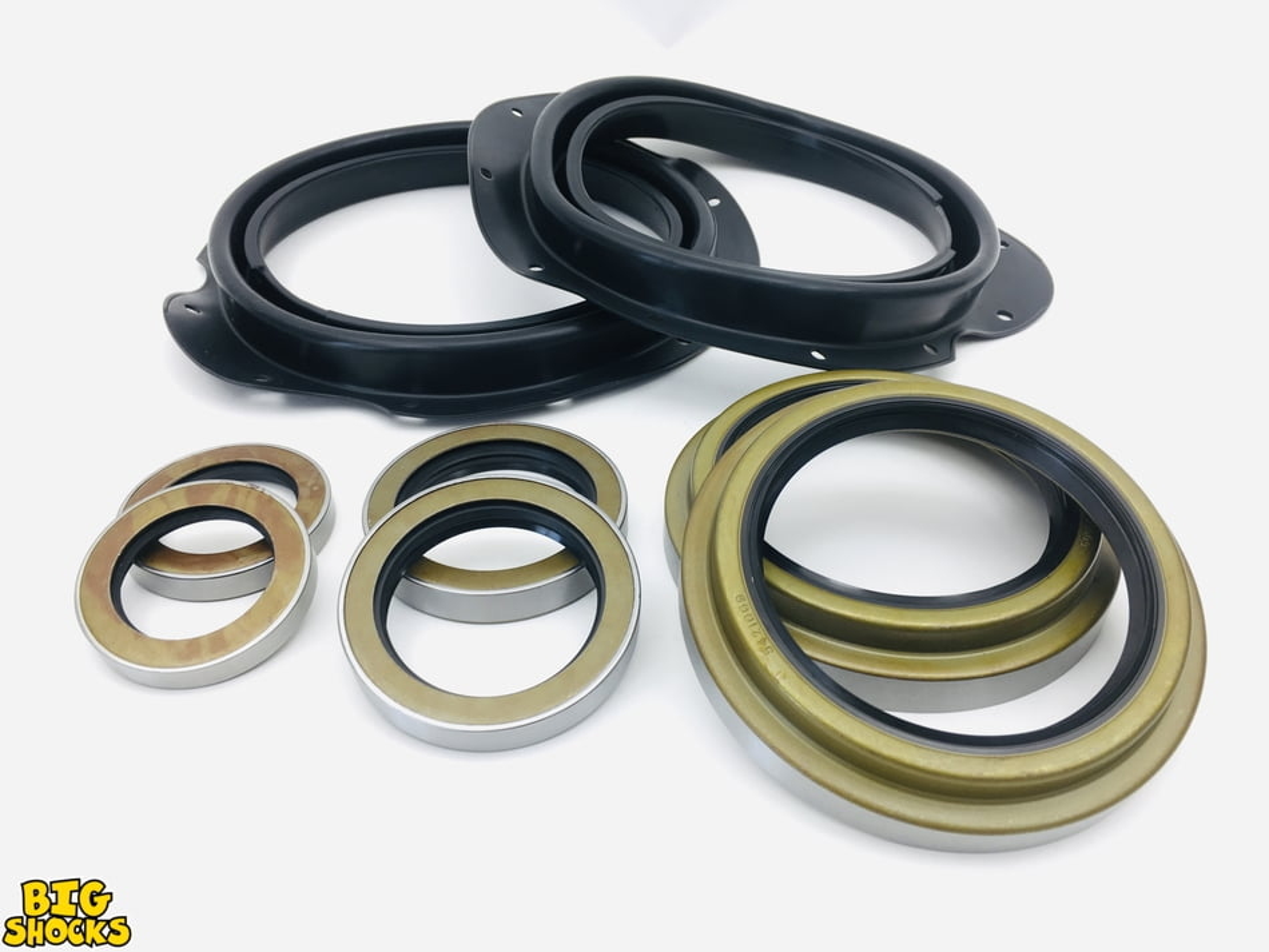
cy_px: 476
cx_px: 634
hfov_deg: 61.6
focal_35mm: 29
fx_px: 1063
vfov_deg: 48.2
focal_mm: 4.15
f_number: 2.2
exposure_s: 1/60
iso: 25
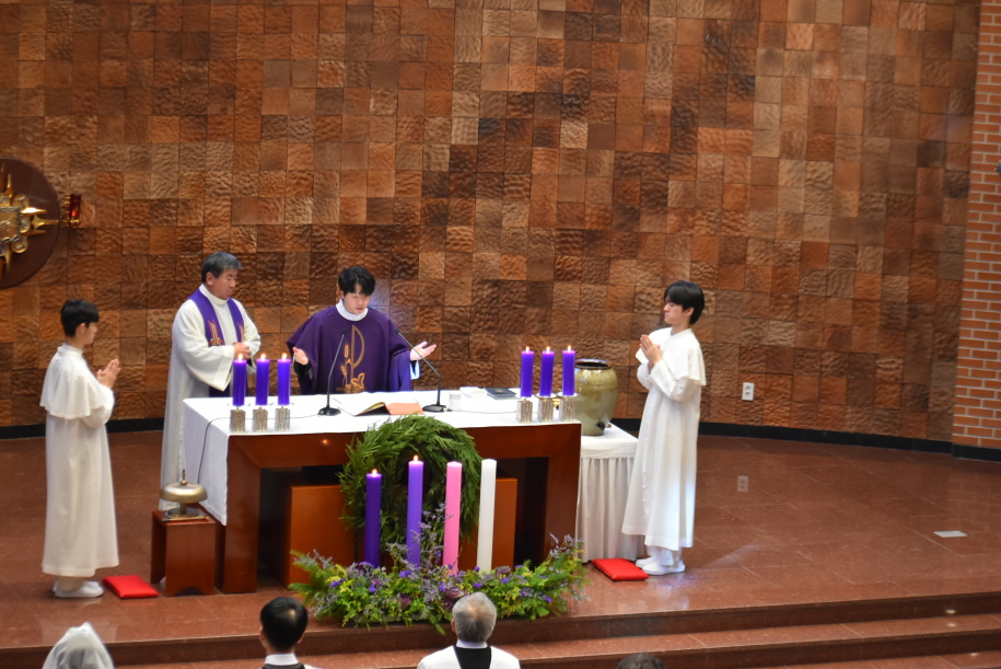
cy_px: 356
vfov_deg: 11.6
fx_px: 3282
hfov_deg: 17.3
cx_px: 482
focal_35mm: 118
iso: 1000
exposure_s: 1/60
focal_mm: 72
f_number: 4.8
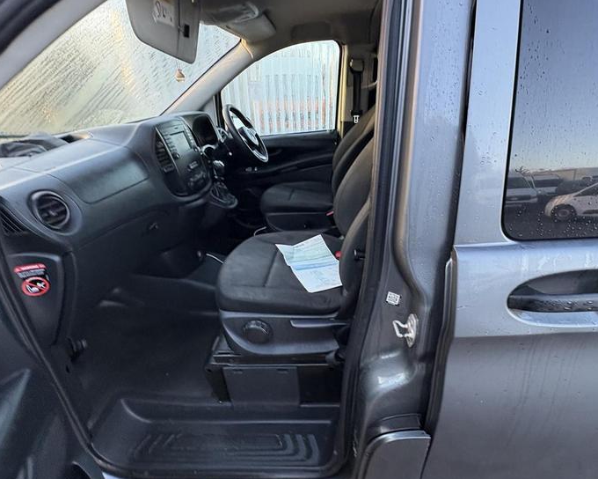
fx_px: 319
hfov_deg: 86.3
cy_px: 237
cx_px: 318
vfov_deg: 73.8
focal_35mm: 18
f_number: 2.2
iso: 200
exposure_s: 1/77
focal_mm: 2.22
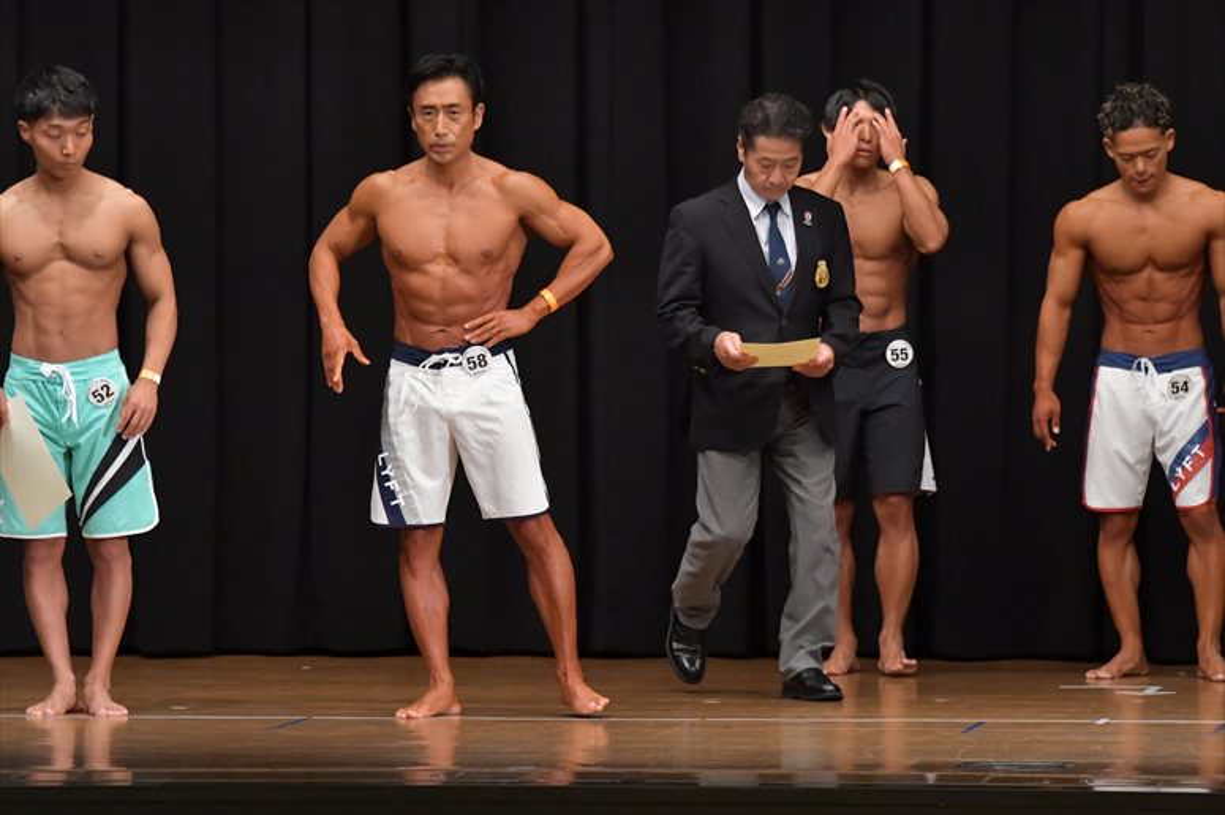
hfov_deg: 9.2
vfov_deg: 6.1
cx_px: 612
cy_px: 408
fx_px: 7653
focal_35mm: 225
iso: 6400
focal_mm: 150
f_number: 5.6
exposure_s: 1/400
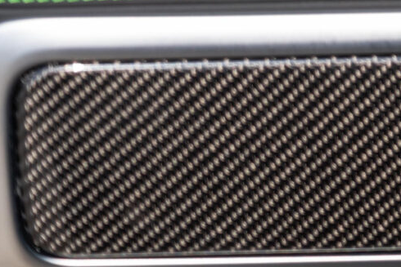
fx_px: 2908
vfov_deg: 5.1
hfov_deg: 7.3
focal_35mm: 261
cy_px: -395
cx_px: 1033
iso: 100
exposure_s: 1/1250
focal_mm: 50
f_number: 2.8
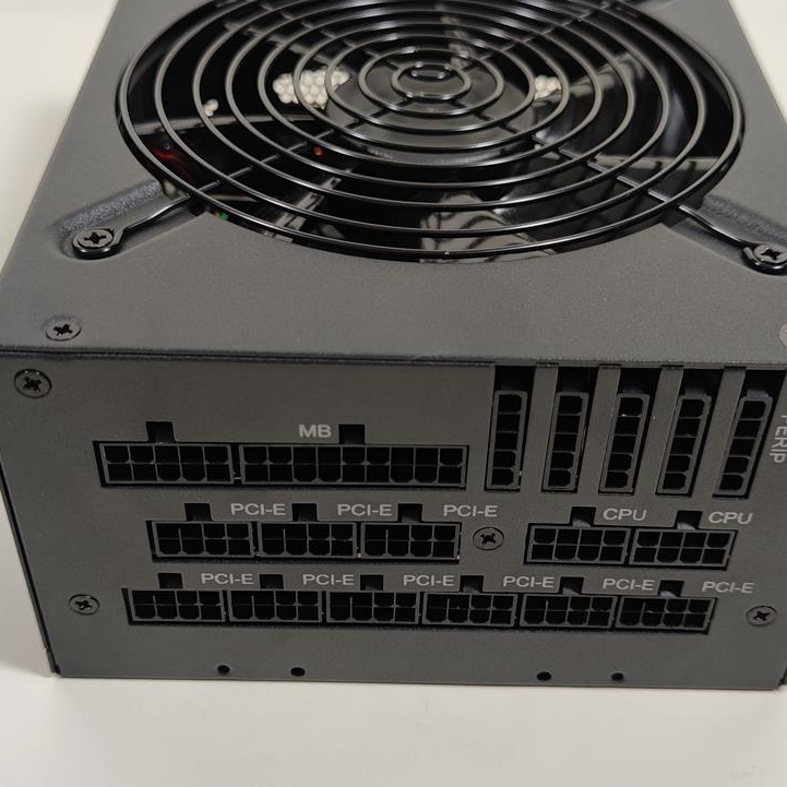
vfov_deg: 36.7
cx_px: 421
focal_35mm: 46
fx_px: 1183
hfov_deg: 36.8
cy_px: 454
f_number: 1.85
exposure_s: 1/100
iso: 72
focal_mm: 6.78
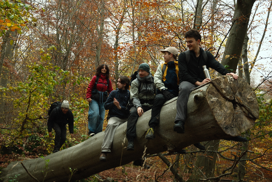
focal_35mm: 46
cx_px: 136
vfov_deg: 29.2
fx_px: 348
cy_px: 91
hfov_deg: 42.7
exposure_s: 1/18
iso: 800
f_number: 3.7
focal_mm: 30.5
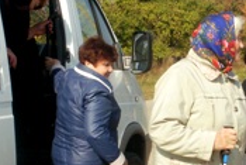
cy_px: 127
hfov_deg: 19.1
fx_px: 725
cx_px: 181
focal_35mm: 106
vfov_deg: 12.9
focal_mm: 6.3
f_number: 5.6
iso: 100
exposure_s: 1/400
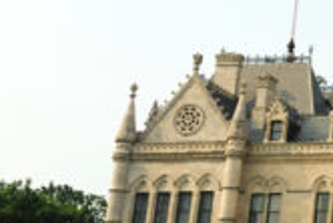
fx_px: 1241
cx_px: 680
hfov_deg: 13.1
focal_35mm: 134
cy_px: 9
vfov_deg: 10.2
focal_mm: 32
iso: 400
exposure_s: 1/1000
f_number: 7.1
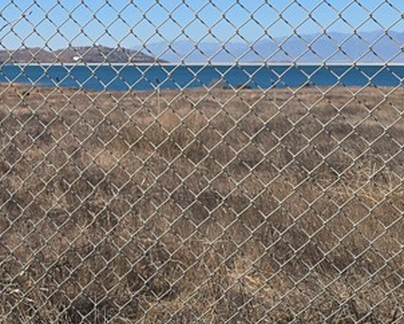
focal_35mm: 76
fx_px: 909
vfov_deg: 19.9
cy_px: 59
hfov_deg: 24.6
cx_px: 74
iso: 12
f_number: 1.7
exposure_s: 1/1011
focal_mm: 6.3
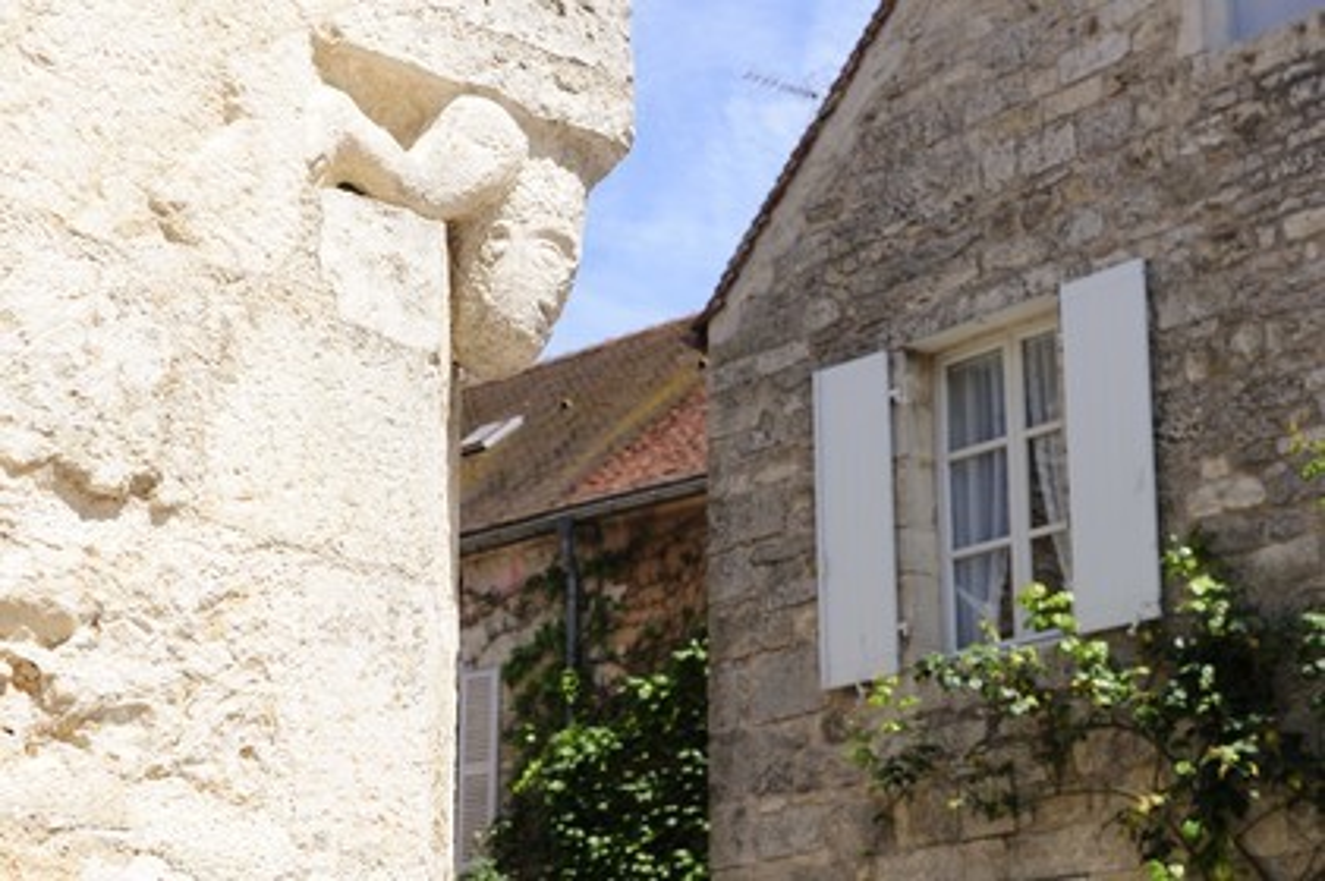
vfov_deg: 19.4
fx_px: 2574
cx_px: 662
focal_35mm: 70
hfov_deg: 28.9
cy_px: 440
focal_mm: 70
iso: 200
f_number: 13
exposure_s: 1/160
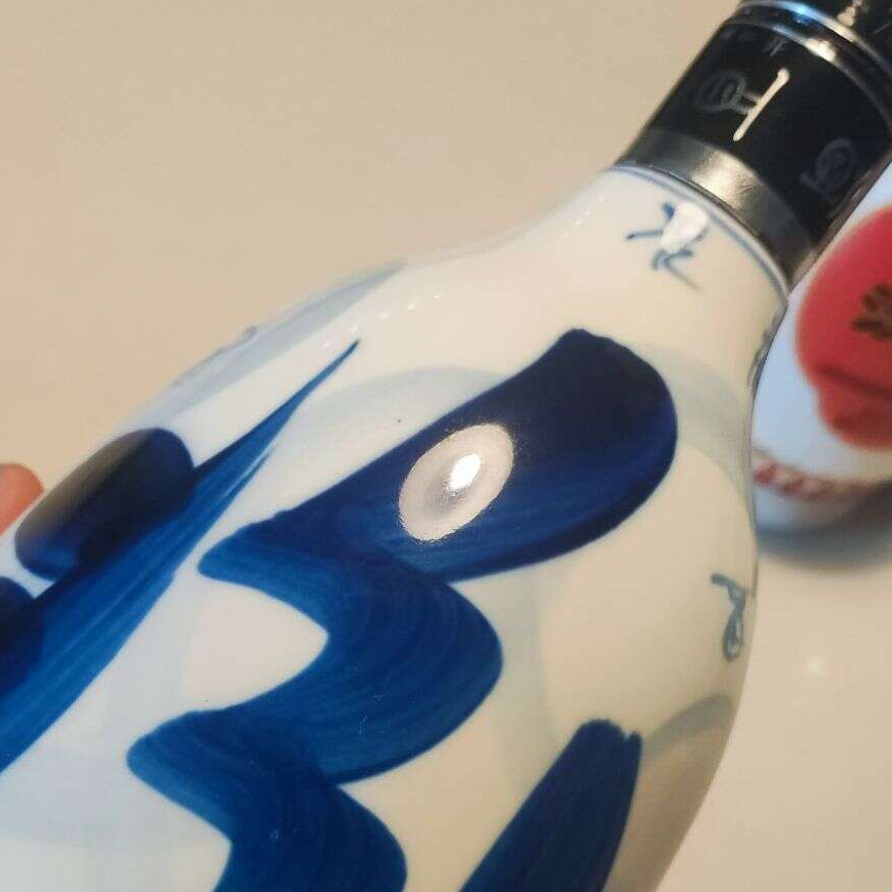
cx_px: 260
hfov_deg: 32.4
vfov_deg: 31.9
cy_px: 711
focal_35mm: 52
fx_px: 1516
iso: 397
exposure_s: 1/96.2
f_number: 1.79
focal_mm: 4.71
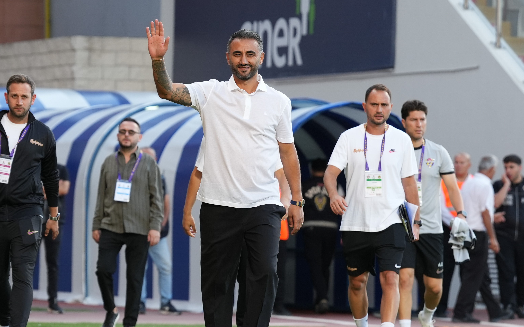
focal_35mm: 306
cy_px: 149
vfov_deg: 4.3
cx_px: 211
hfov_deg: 6.9
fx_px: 4370
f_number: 3.2
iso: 500
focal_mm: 134
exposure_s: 1/640
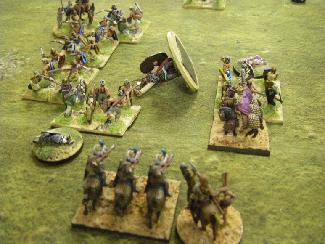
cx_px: 162
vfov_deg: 37.7
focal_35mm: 38
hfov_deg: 49.0
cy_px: 122
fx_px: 357
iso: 800
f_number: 3.5
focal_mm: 6.3
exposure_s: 1/30
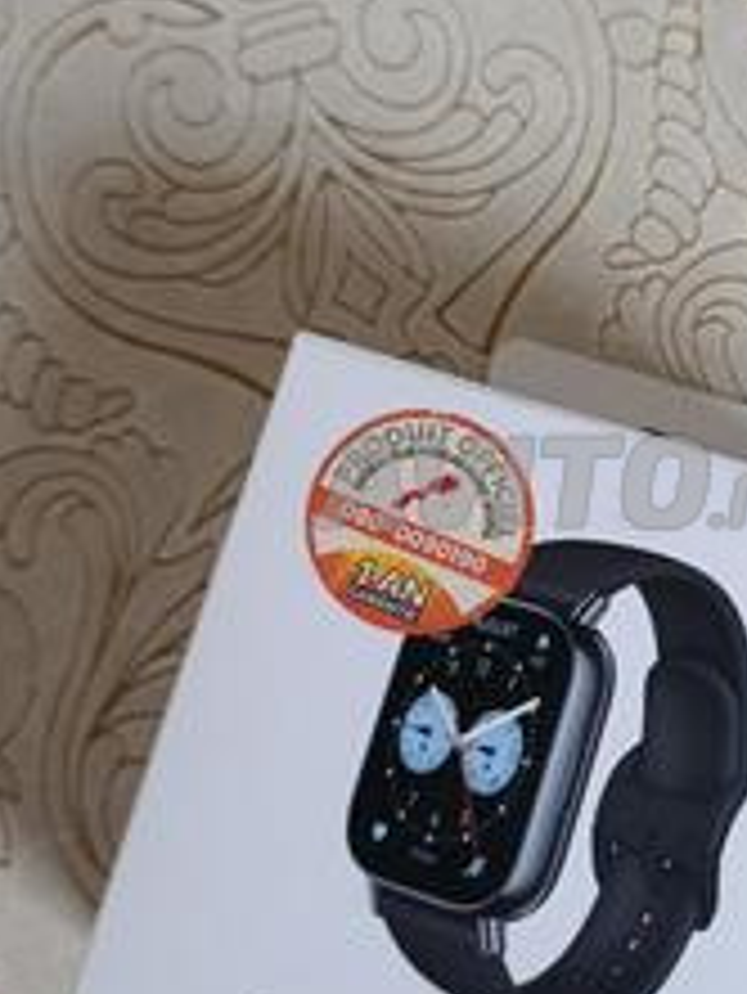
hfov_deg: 28.6
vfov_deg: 38.2
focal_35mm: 50
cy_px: 481
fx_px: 1437
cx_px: 583
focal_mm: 6.11
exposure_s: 1/50
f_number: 1.65
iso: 1248
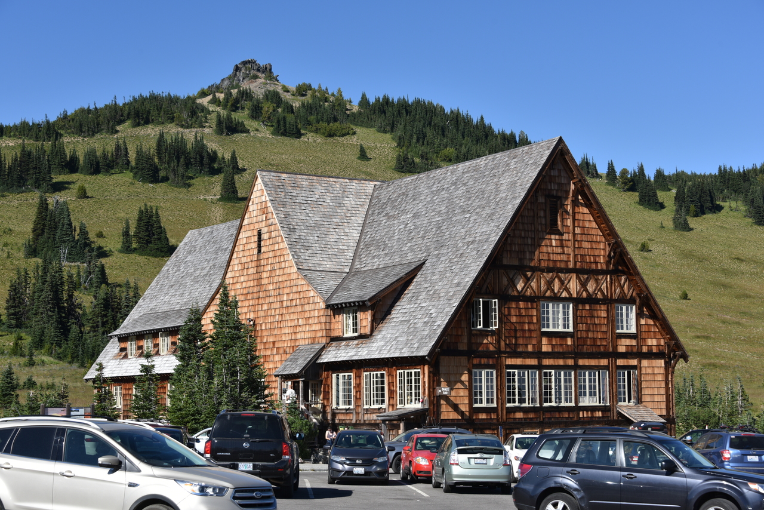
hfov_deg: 31.0
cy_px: 255
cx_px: 382
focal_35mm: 65
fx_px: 1380
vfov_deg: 20.9
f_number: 9
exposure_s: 1/250
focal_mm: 65
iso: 100
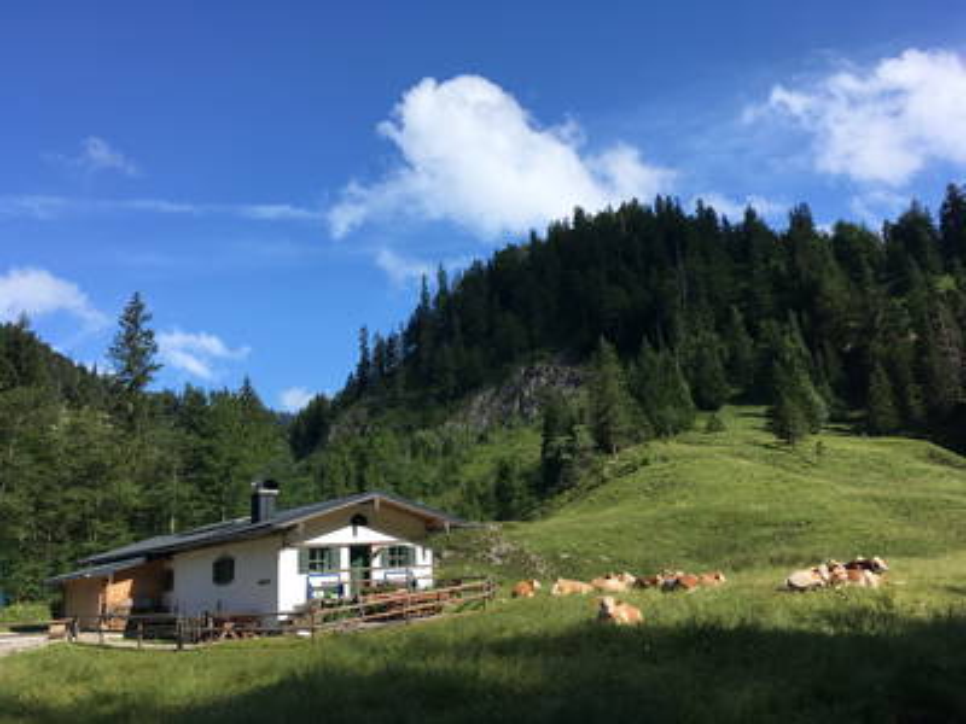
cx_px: 483
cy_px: 362
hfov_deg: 61.7
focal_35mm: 29
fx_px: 809
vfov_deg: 48.2
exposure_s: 1/1261
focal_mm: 4.15
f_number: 2.2
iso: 25
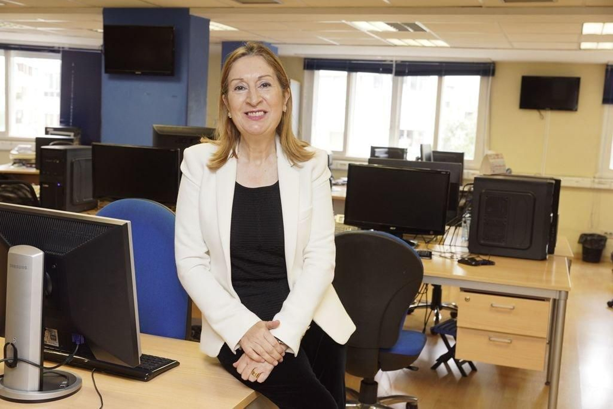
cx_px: 306
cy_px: 204
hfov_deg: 46.4
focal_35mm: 42
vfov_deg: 31.9
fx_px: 715
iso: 320
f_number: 4
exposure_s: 1/60
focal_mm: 28
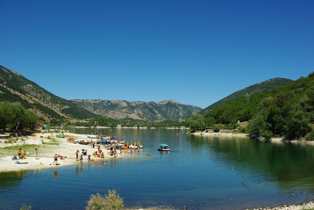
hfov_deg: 55.8
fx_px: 297
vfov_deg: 39.0
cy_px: 105
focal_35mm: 34
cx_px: 157
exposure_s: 1/250
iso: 100
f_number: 9.5
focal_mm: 23.13
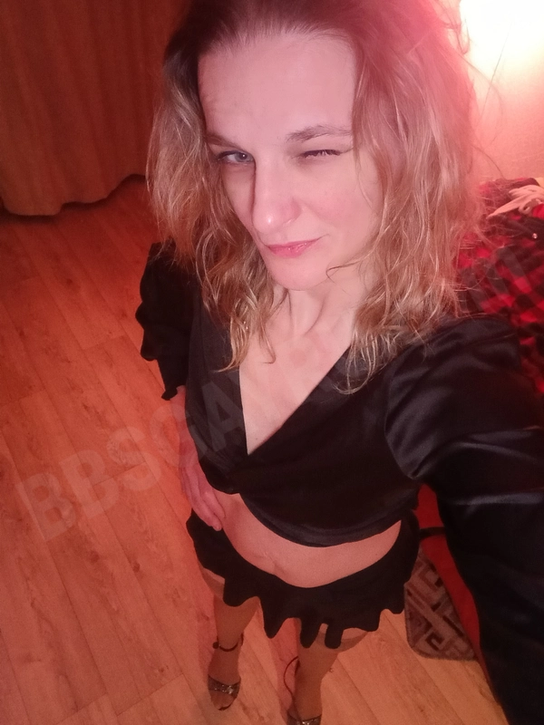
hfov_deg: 53.1
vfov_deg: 67.3
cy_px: 362
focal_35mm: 26
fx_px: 545
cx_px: 272
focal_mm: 3.44
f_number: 2.45
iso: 3200
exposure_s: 1/10
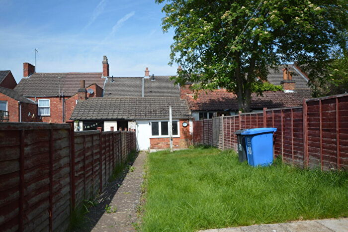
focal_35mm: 30
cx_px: 174
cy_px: 116
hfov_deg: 62.0
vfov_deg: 43.6
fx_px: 290
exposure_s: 1/200
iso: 100
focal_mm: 20
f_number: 7.1
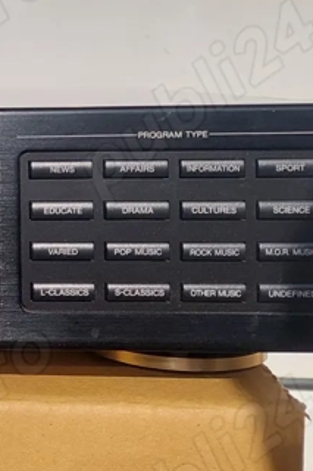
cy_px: 99
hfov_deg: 14.8
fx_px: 1018
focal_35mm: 78
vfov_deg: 25.6
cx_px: -279
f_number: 1.8
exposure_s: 1/3705
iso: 40
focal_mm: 5.23
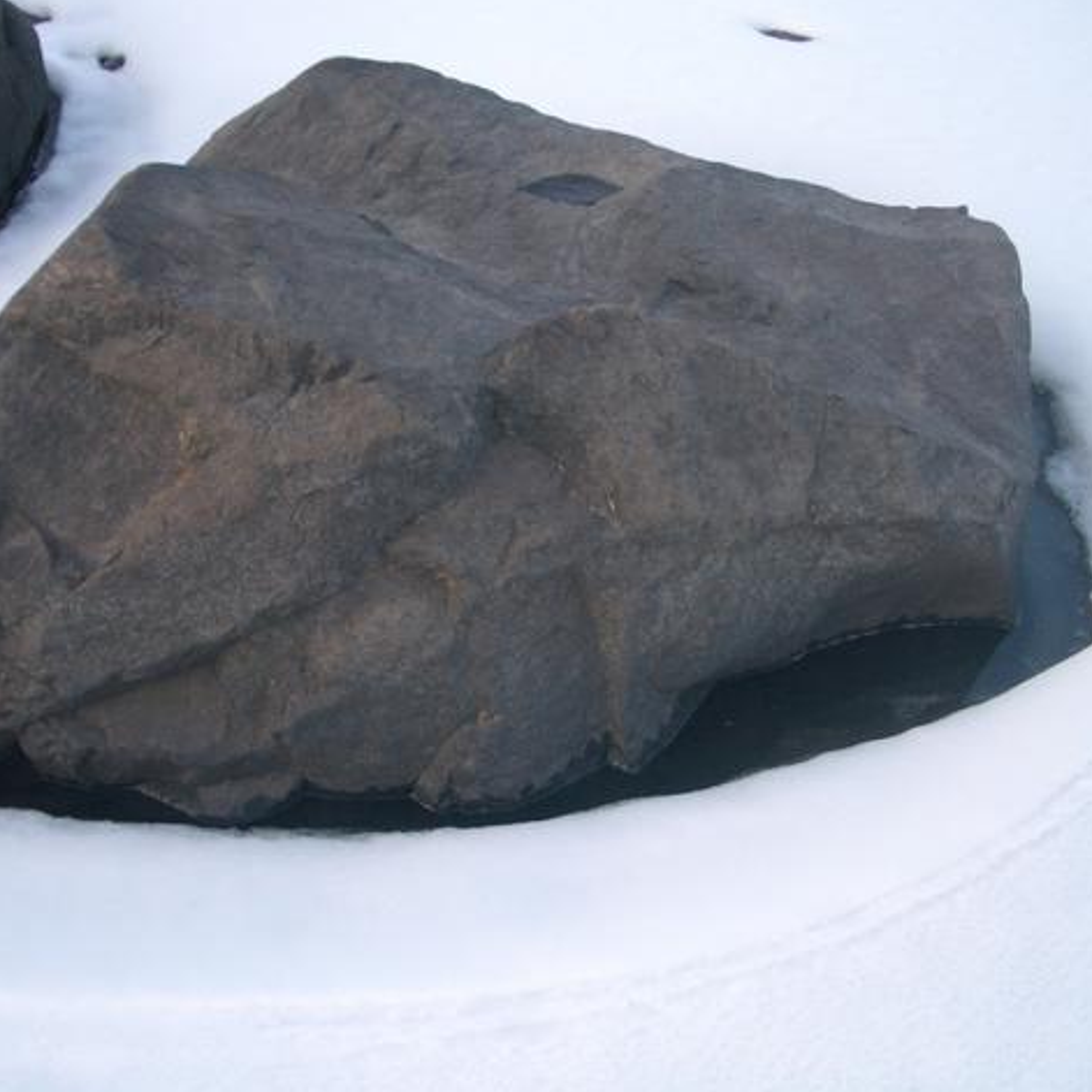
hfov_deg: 40.0
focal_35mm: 42
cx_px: 475
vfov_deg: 40.0
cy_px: 543
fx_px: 1499
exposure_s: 1/160
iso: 50
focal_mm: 5.8
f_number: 2.6
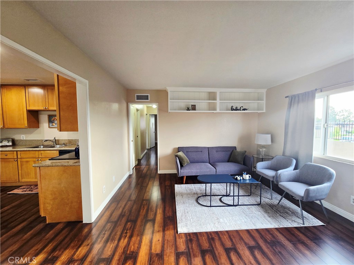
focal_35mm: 13
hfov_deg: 106.2
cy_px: 132
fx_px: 133
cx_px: 177
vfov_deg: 89.9
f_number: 2.2
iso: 100
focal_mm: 2.2
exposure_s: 1/60.2
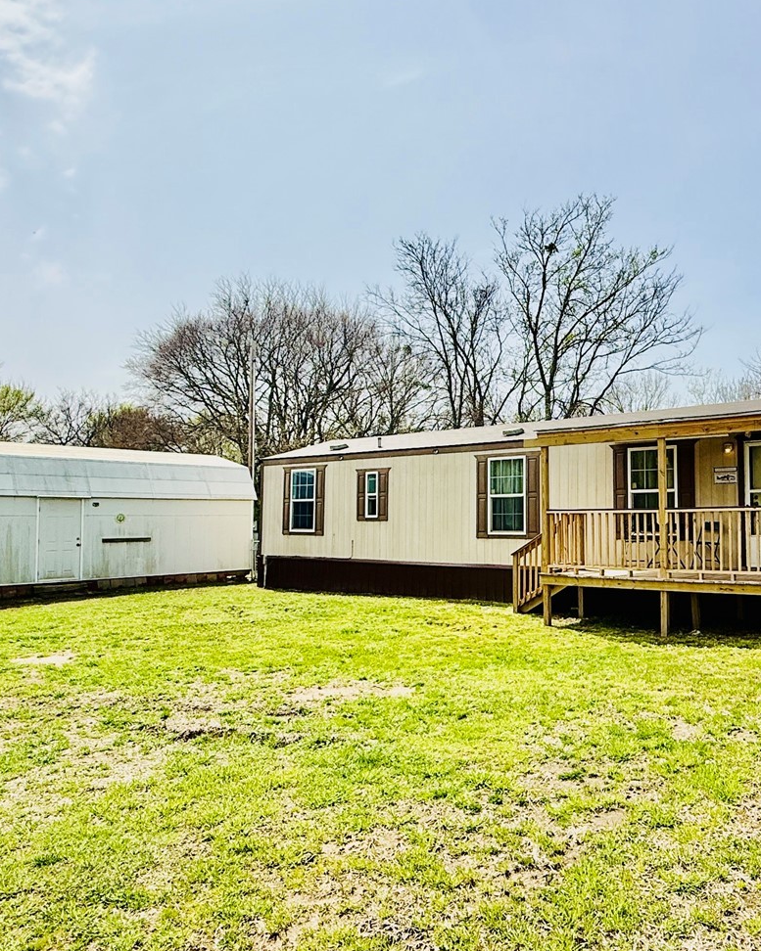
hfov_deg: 51.4
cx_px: 547
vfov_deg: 64.1
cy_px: 478
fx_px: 760
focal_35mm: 27
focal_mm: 2.22
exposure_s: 1/2841
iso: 50
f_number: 2.2
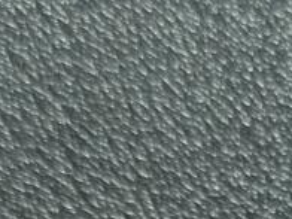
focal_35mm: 171
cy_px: 675
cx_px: 460
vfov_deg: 7.5
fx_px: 1442
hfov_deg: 11.0
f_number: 1.8
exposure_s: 1/24
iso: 200
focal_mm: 5.59
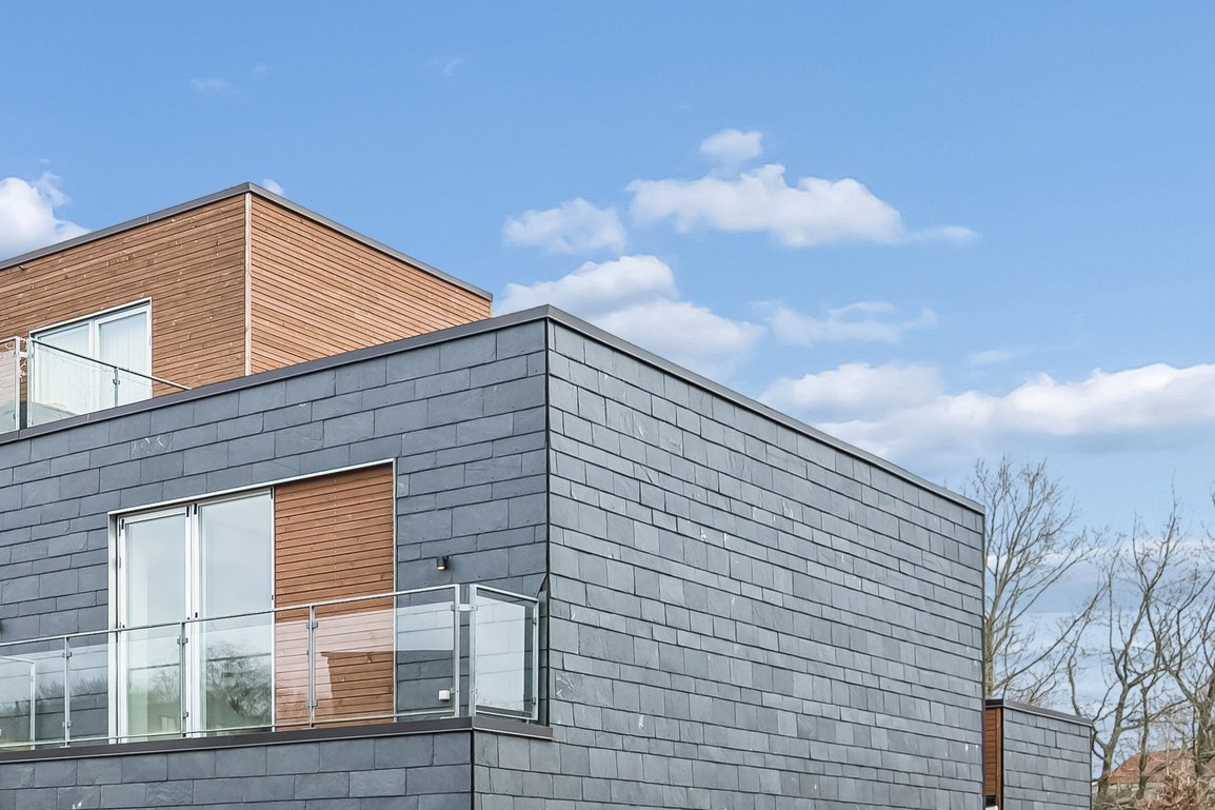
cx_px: -105
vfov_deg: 25.7
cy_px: 604
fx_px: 1755
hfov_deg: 33.5
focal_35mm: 52
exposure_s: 1/320
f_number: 6.3
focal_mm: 20
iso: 125
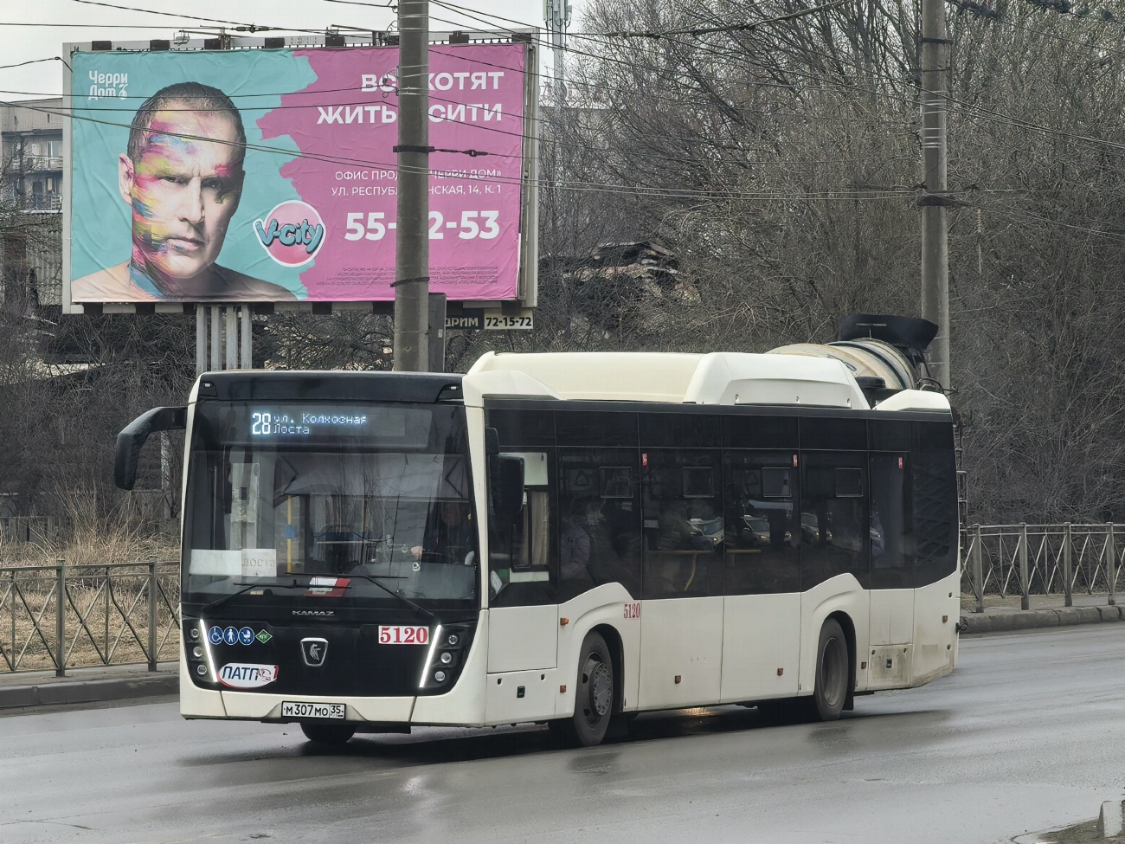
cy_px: 422
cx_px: 562
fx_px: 6727
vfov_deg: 7.2
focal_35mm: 207
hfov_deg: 9.6
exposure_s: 1/124
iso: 50
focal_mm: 14.46
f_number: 3.4
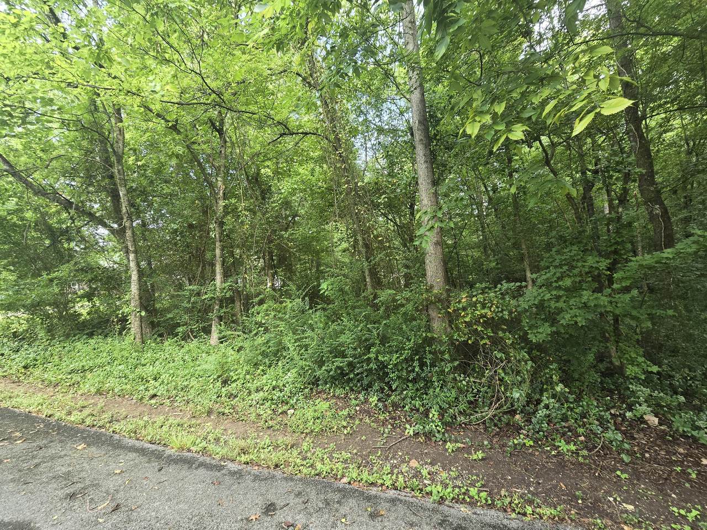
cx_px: 354
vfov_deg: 89.9
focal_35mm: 13
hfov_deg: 106.2
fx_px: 266
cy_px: 265
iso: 80
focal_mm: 2.2
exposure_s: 1/120
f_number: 2.2
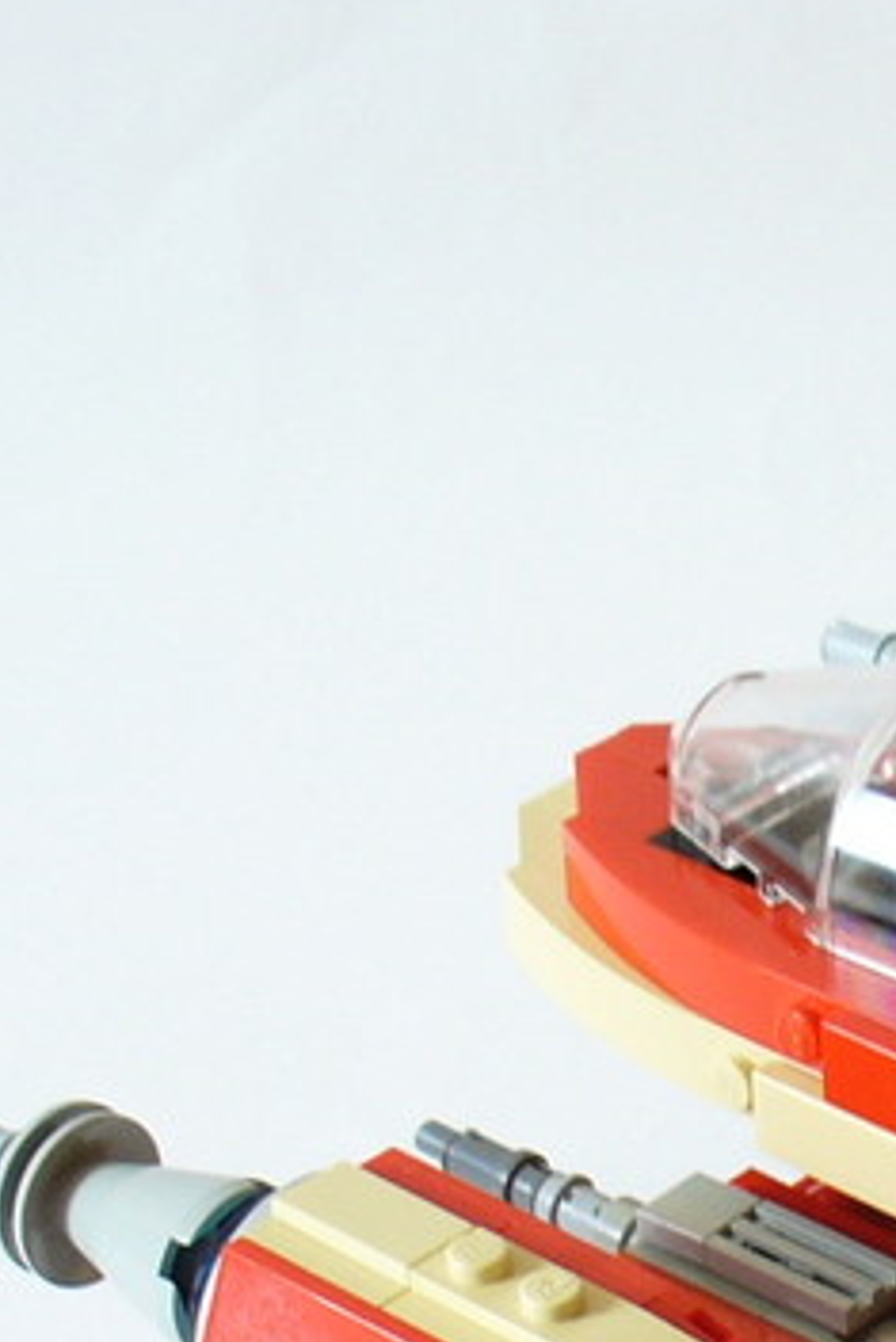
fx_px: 4177
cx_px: 1277
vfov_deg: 17.9
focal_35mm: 112
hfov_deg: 11.8
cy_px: 1292
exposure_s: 1/13
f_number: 2.8
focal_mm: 6.1
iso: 100
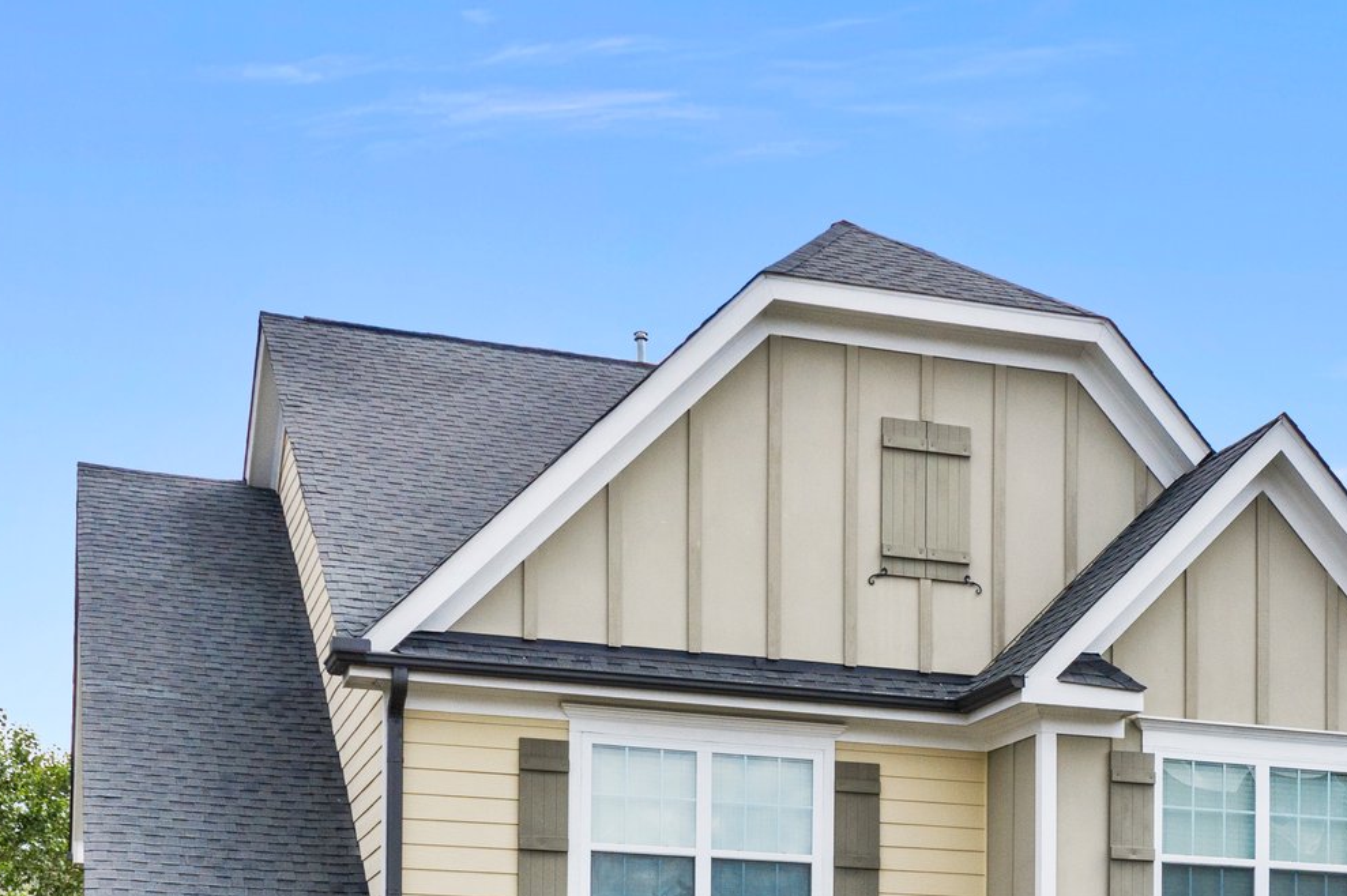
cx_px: 898
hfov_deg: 34.2
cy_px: 852
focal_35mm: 58
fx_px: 2169
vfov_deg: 22.6
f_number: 6.3
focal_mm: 10.26
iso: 100
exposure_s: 1/500
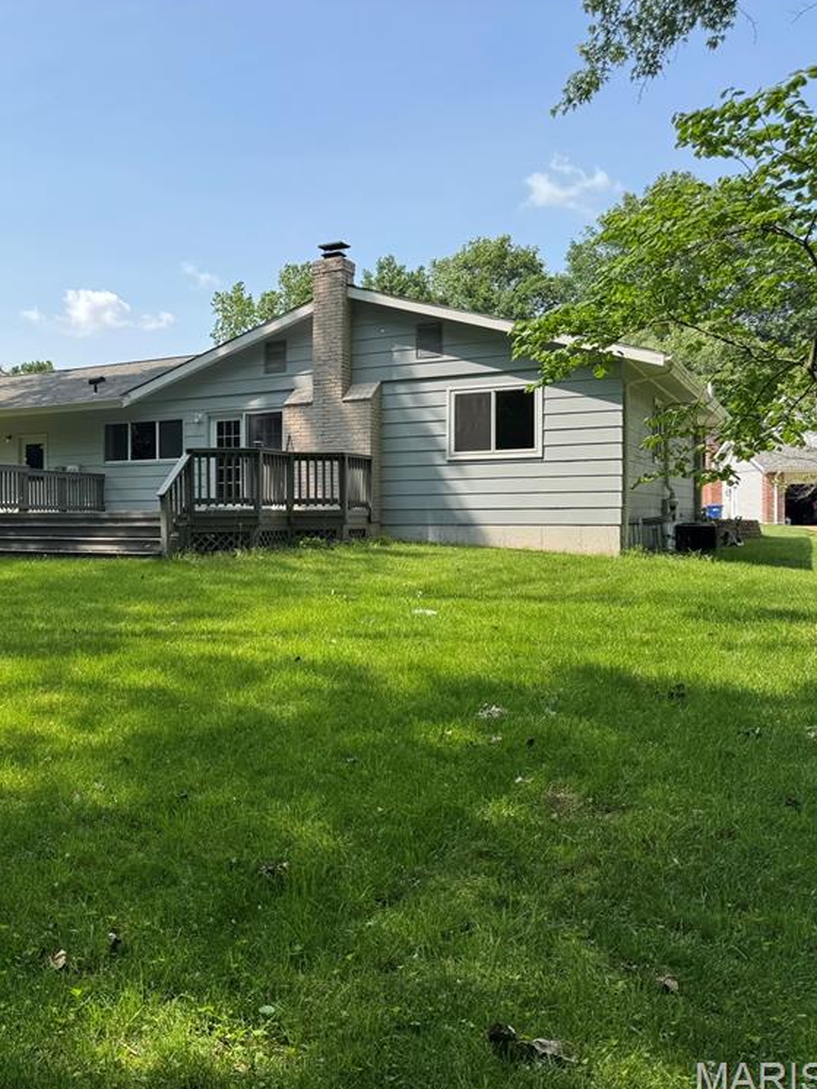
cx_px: 94
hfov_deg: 40.0
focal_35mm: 33
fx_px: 1038
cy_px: 548
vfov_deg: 55.3
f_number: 1.78
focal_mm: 6.76
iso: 80
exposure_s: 1/2604
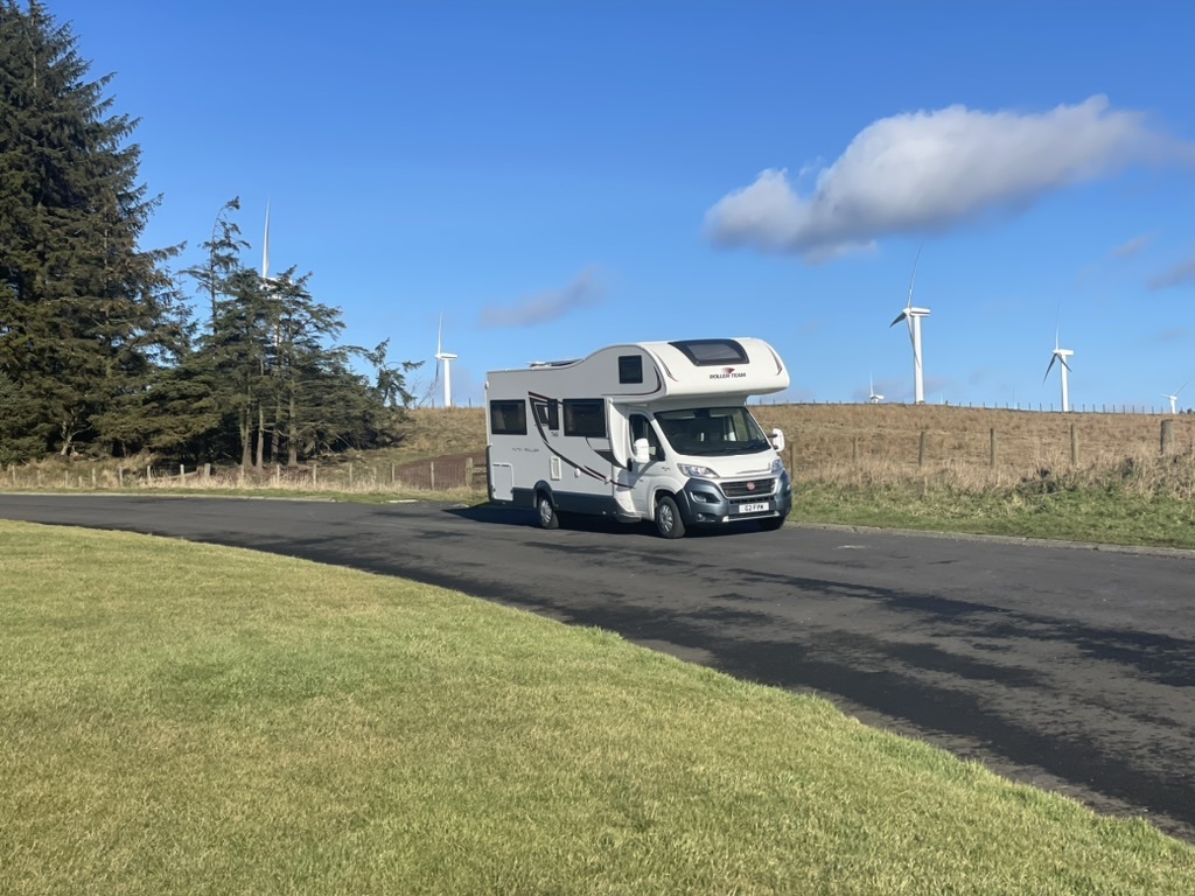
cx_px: 598
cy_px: 448
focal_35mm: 52
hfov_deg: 36.8
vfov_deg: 28.0
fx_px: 1795
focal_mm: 6
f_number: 2
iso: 32
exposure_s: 1/3425
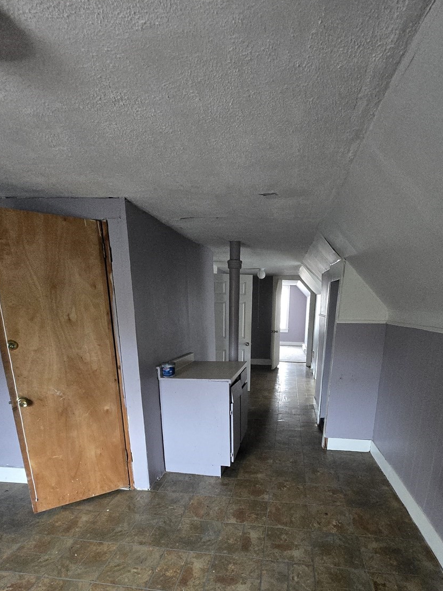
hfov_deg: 71.3
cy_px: 395
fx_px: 307
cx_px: 251
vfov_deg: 84.6
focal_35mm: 18
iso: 1250
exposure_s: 1/60
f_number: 2.2
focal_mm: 1.7
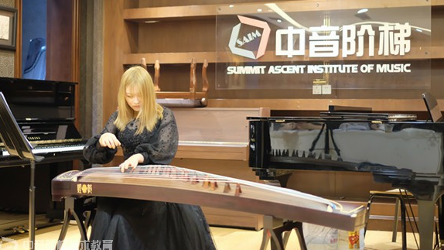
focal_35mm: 58
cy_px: 106
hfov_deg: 36.0
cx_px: 224
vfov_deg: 20.7
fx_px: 683
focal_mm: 35
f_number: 1.4
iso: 2000
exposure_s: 1/75
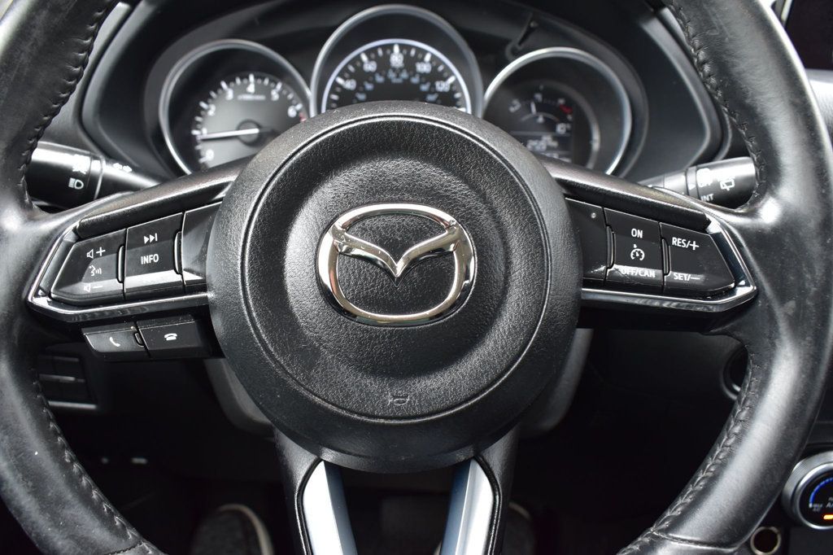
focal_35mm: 33
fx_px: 763
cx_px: 416
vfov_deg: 39.9
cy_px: 278
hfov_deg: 57.2
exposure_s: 1/15
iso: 500
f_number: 6.3
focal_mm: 22
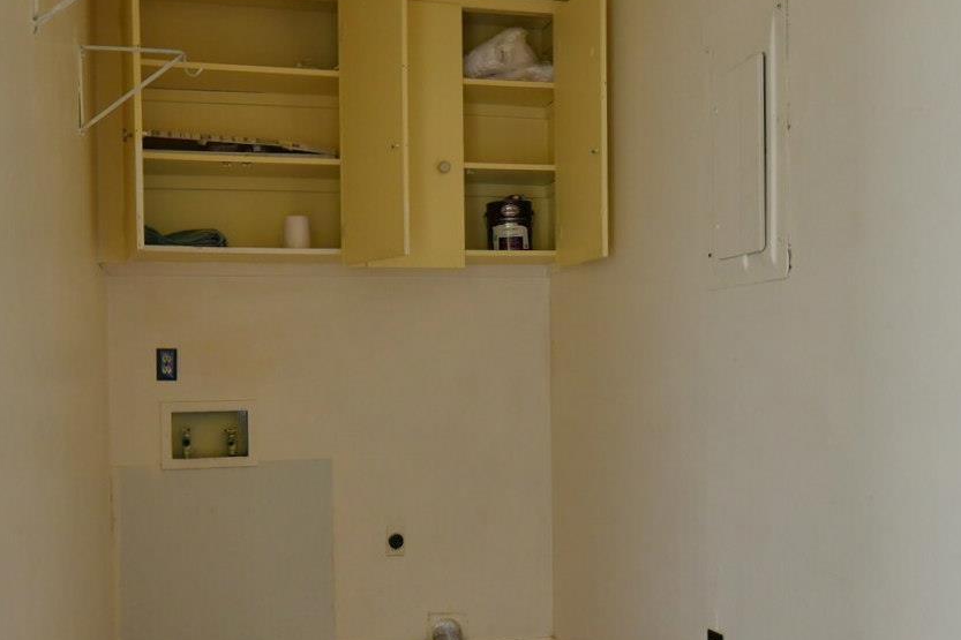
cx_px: 408
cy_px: 380
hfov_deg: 55.6
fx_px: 907
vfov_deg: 38.7
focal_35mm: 34
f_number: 4.5
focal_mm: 14
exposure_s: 1/80
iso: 2500
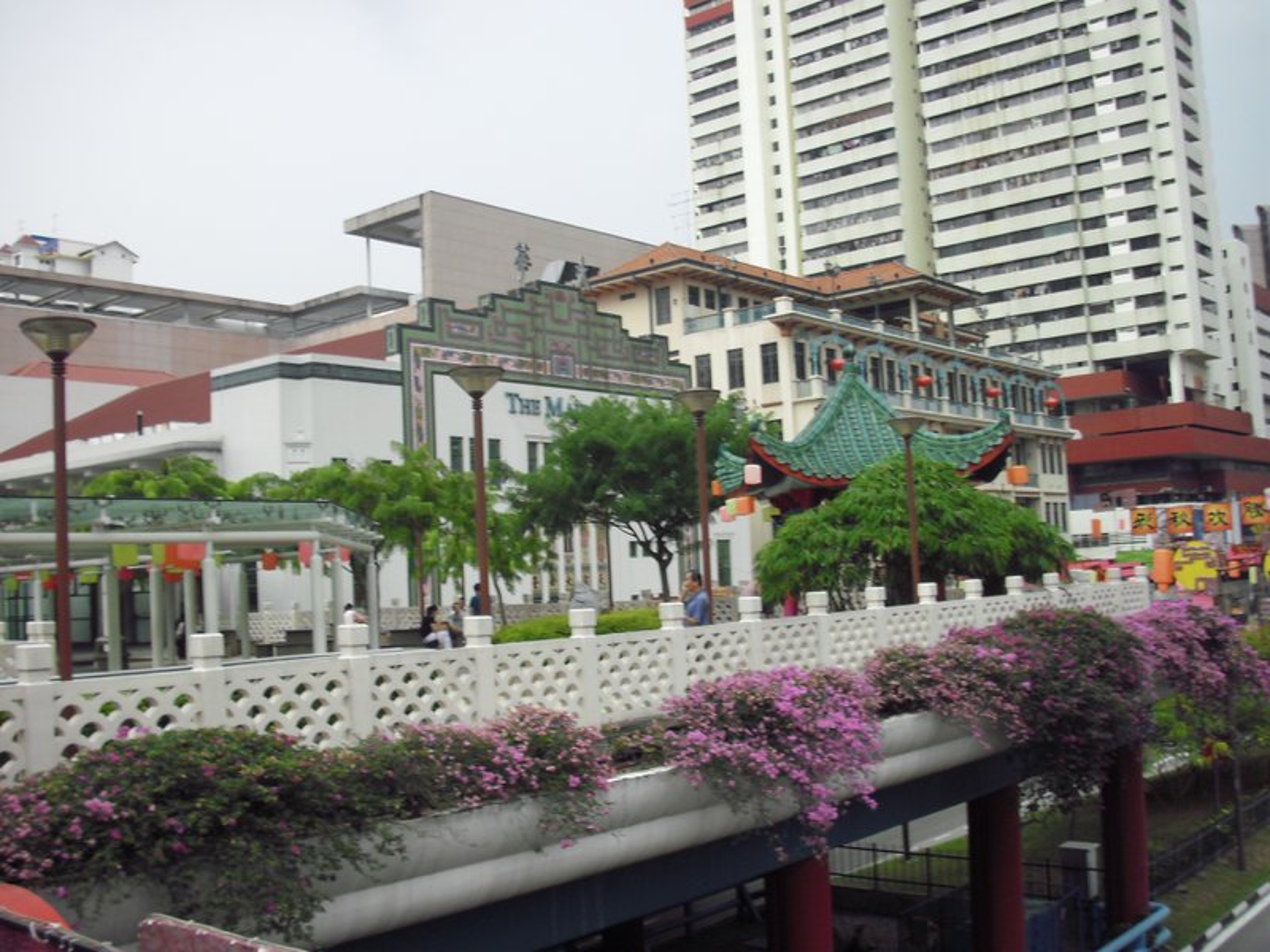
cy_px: 476
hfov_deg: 49.0
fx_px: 1394
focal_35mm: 38
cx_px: 635
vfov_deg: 37.7
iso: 100
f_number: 8
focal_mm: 6.2
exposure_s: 1/80
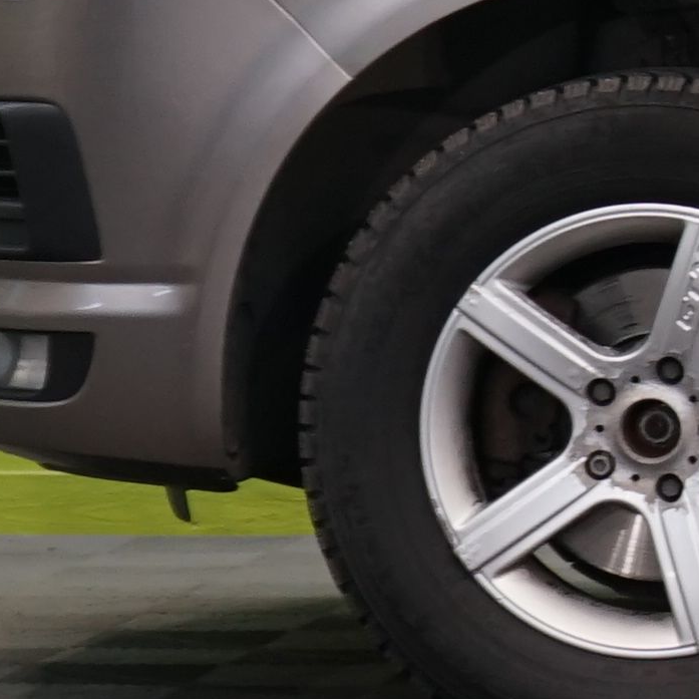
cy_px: -236
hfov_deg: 3.7
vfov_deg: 3.8
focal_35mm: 461
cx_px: 2434
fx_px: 10532
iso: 500
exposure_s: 1/40
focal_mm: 63
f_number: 5.6
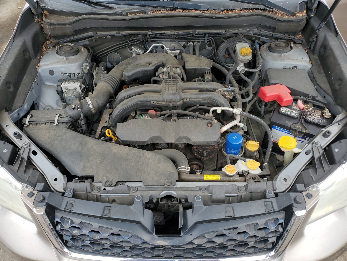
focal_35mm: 26
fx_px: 261
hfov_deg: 67.3
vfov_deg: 53.1
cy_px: 130
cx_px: 174
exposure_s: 1/769
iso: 50
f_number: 1.5
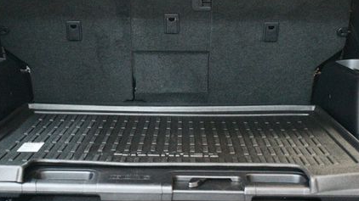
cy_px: 64
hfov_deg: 33.8
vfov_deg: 19.3
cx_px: 157
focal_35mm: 62
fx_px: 590
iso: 10000
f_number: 3.8
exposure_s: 1/60
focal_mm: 26
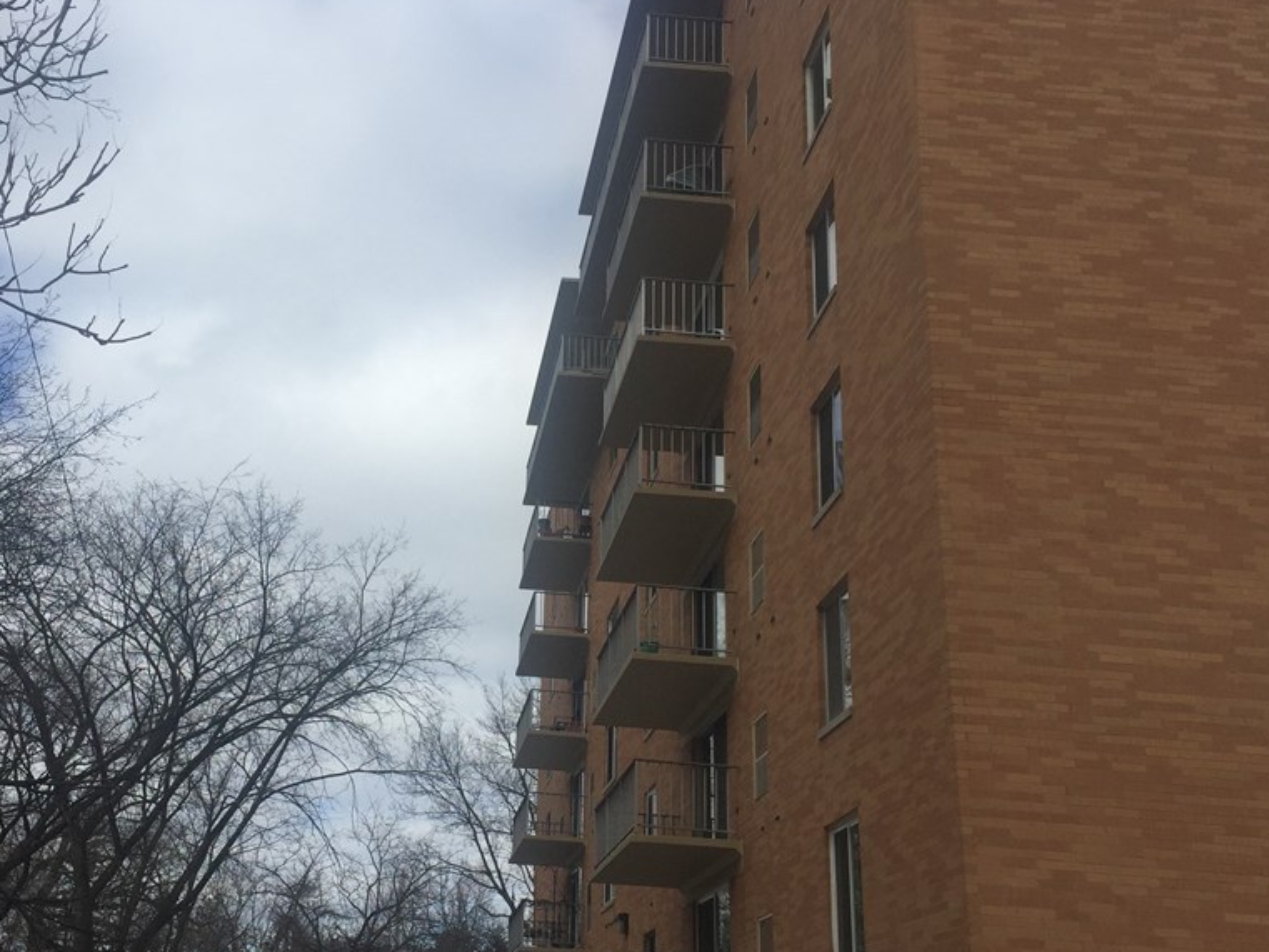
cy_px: 569
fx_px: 1430
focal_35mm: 39
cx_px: 479
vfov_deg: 36.7
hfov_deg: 47.4
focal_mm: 4.15
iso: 32
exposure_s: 1/3300
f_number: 2.2
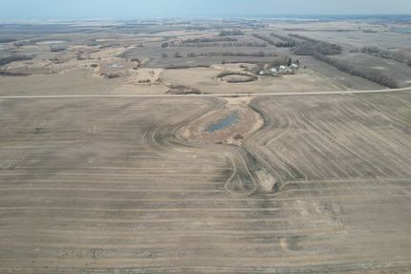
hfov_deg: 78.6
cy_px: 137
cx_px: 206
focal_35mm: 22
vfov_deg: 57.2
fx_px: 251
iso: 100
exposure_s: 1/1250
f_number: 2.8
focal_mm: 8.38
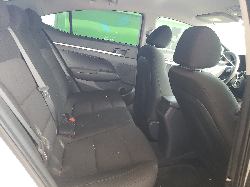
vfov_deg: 53.1
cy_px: 94
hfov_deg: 67.3
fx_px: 188
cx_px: 125
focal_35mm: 26
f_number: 1.5
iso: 83
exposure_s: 1/50
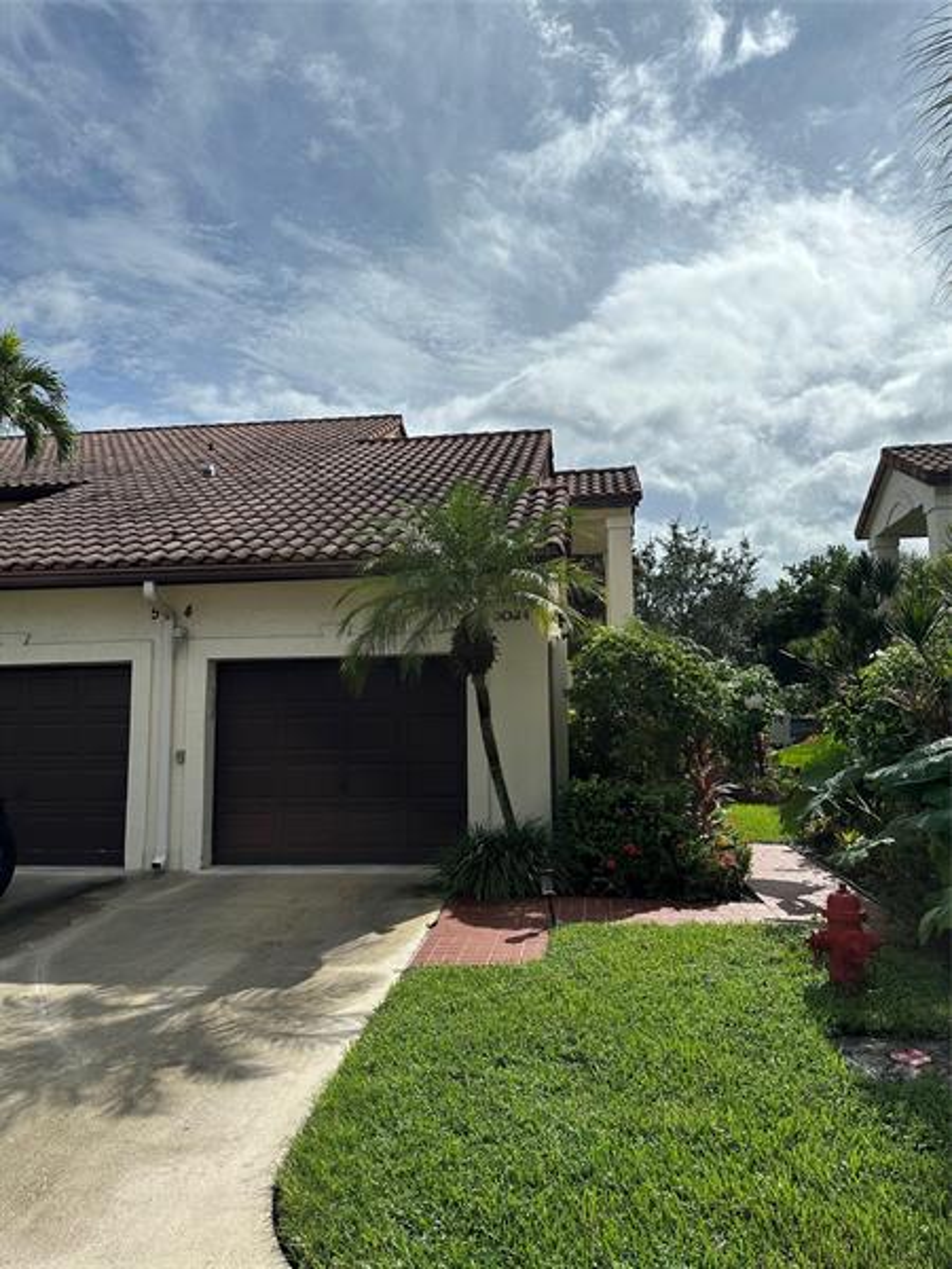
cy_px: 634
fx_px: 880
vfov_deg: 71.6
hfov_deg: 56.8
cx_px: 476
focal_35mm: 24
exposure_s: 1/15625
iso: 80
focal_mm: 6.86
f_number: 1.78
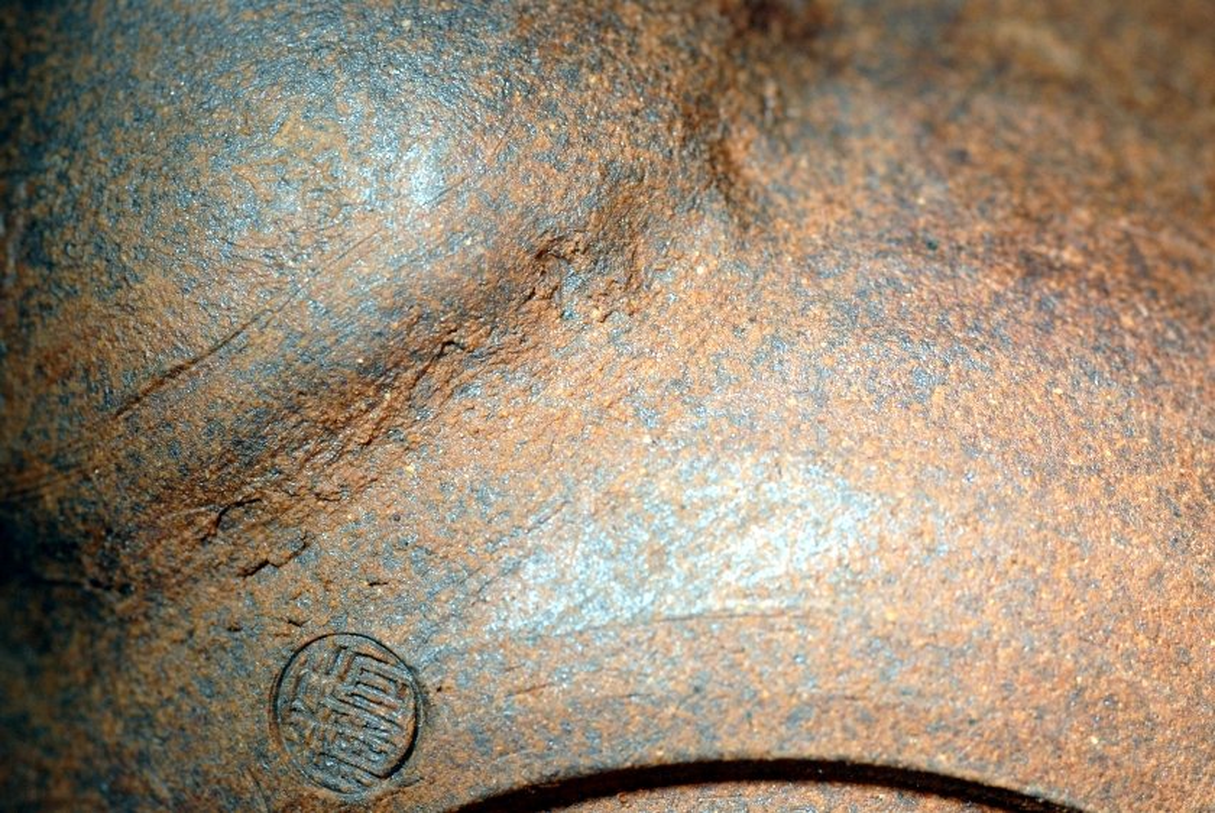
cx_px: 608
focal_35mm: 158
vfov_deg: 8.7
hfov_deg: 13.0
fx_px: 5321
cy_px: 406
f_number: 11
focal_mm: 105
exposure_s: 1/30
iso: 400
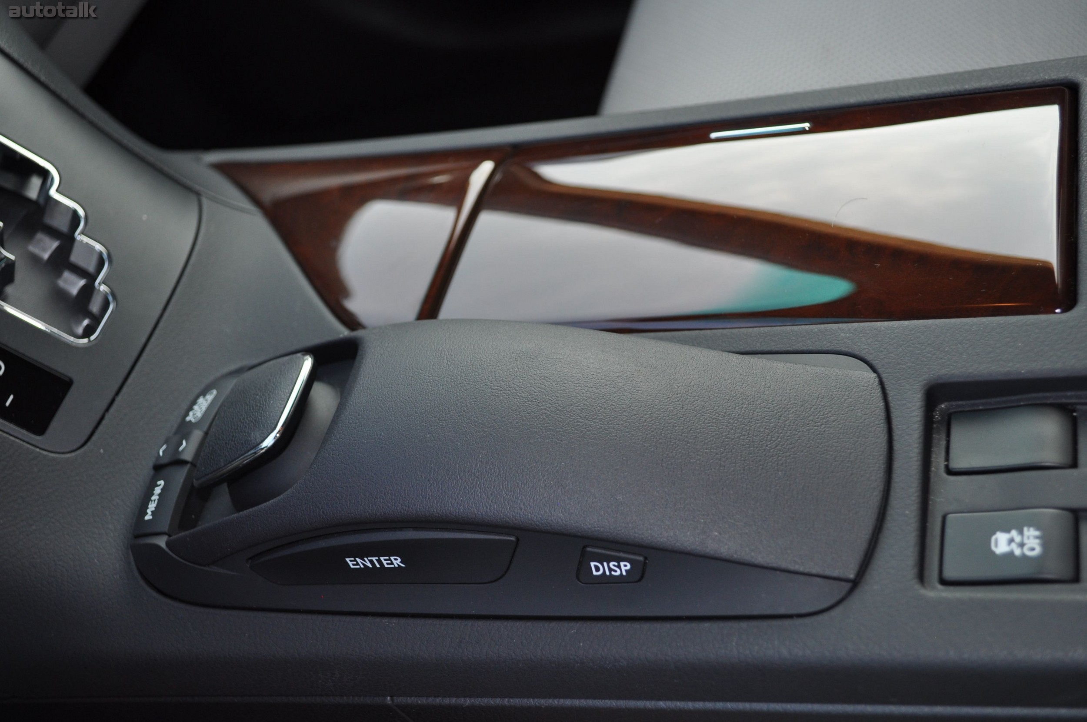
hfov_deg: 45.0
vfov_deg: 30.8
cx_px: 544
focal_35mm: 44
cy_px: 361
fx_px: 1312
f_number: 4.5
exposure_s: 1/125
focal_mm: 29
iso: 450
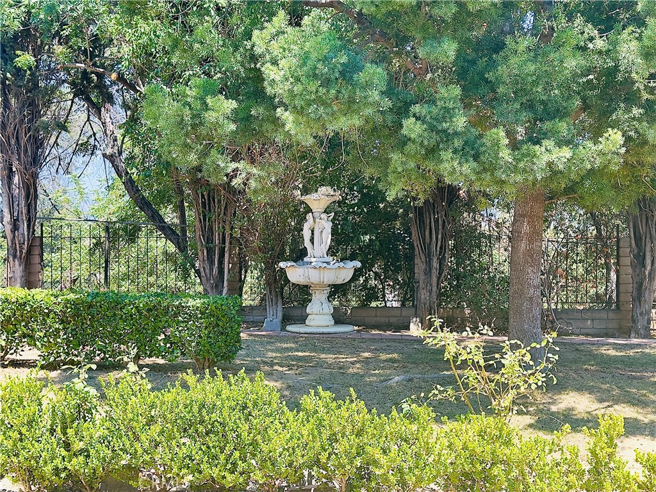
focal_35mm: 48
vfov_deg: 30.3
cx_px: 328
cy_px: 246
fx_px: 910
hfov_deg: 39.7
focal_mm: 6.86
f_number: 1.78
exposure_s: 1/383
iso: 64
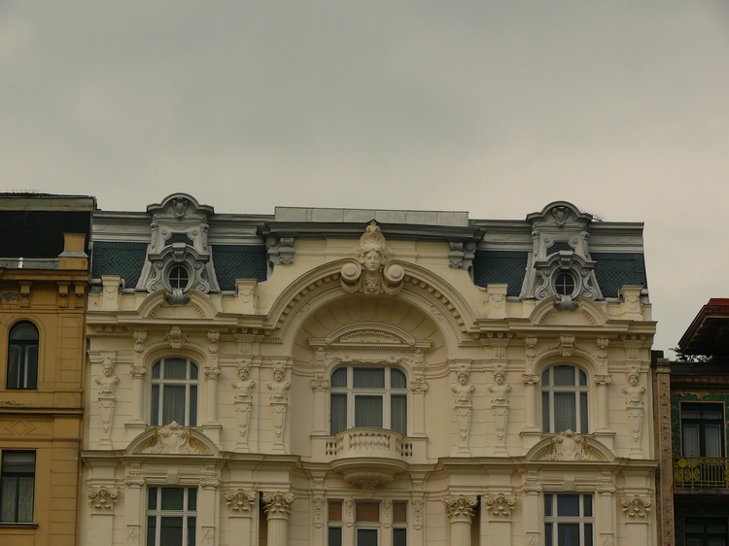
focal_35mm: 126
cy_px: 273
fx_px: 2653
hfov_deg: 15.6
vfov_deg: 11.8
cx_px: 364
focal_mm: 26.5
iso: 100
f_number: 5.6
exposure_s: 1/200
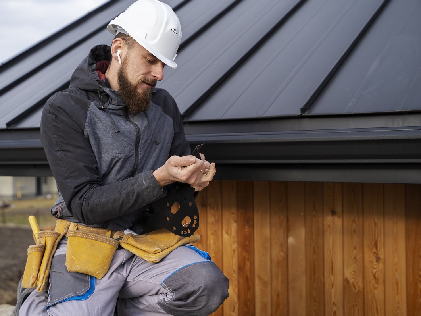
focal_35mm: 50
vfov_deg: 29.1
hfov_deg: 38.1
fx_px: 608
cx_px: 186
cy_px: 158
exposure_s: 1/250
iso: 125
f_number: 3.5
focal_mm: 46
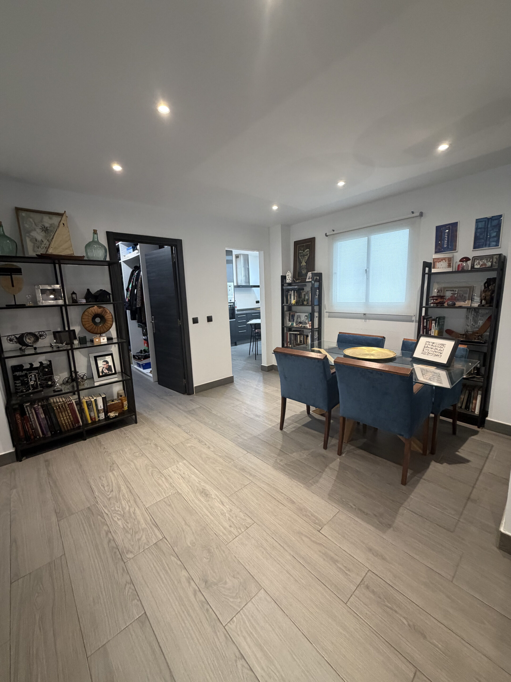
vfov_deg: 102.1
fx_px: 276
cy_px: 341
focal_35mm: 14
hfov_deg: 85.7
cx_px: 256
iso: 320
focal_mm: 2.22
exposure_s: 1/50
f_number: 2.2
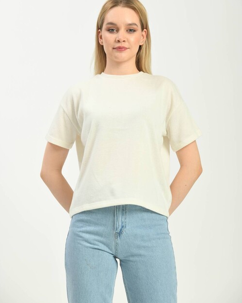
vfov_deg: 12.6
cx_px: 121
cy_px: 142
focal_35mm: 153
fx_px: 1369
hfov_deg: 10.1
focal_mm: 135
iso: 100
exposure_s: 1/160
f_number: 6.3
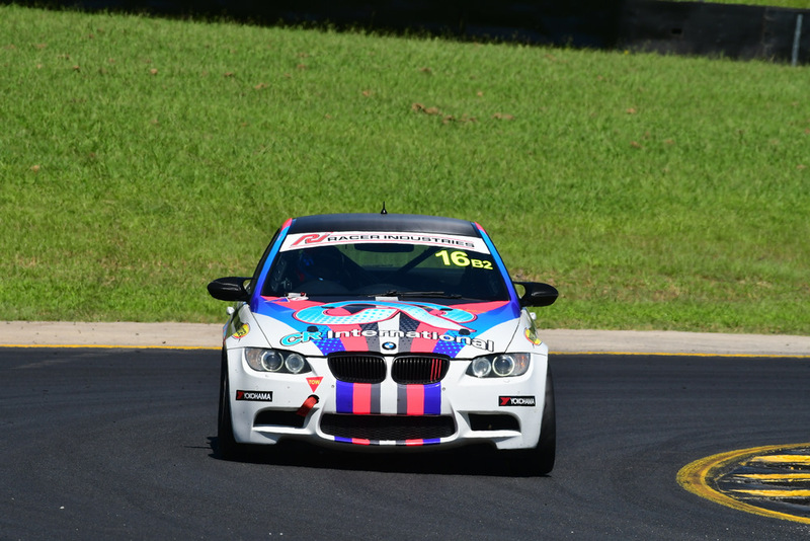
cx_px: 405
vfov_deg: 2.9
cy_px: 270
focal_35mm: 480
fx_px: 10803
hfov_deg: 4.3
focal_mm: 320
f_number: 11
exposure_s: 1/640
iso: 320
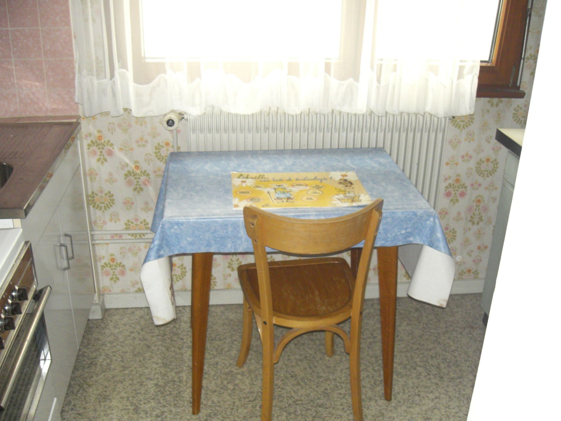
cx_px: 280
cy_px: 210
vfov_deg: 37.7
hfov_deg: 49.0
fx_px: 616
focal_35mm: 38
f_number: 3.1
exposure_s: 1/60
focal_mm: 6.3
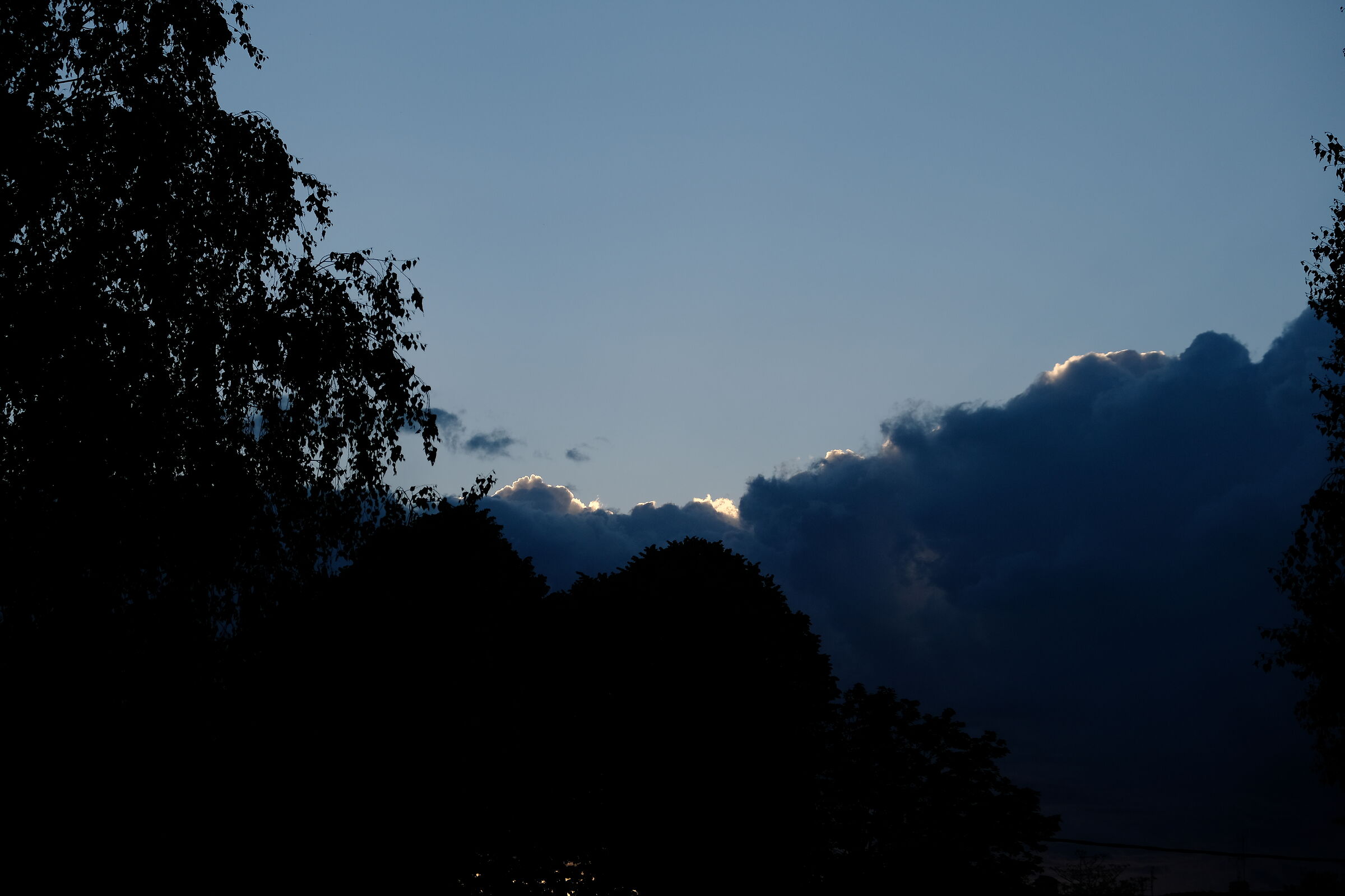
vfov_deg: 16.5
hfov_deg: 24.5
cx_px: 672
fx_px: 3101
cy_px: 448
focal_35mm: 83
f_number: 5
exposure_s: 1/2000
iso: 320
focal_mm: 55
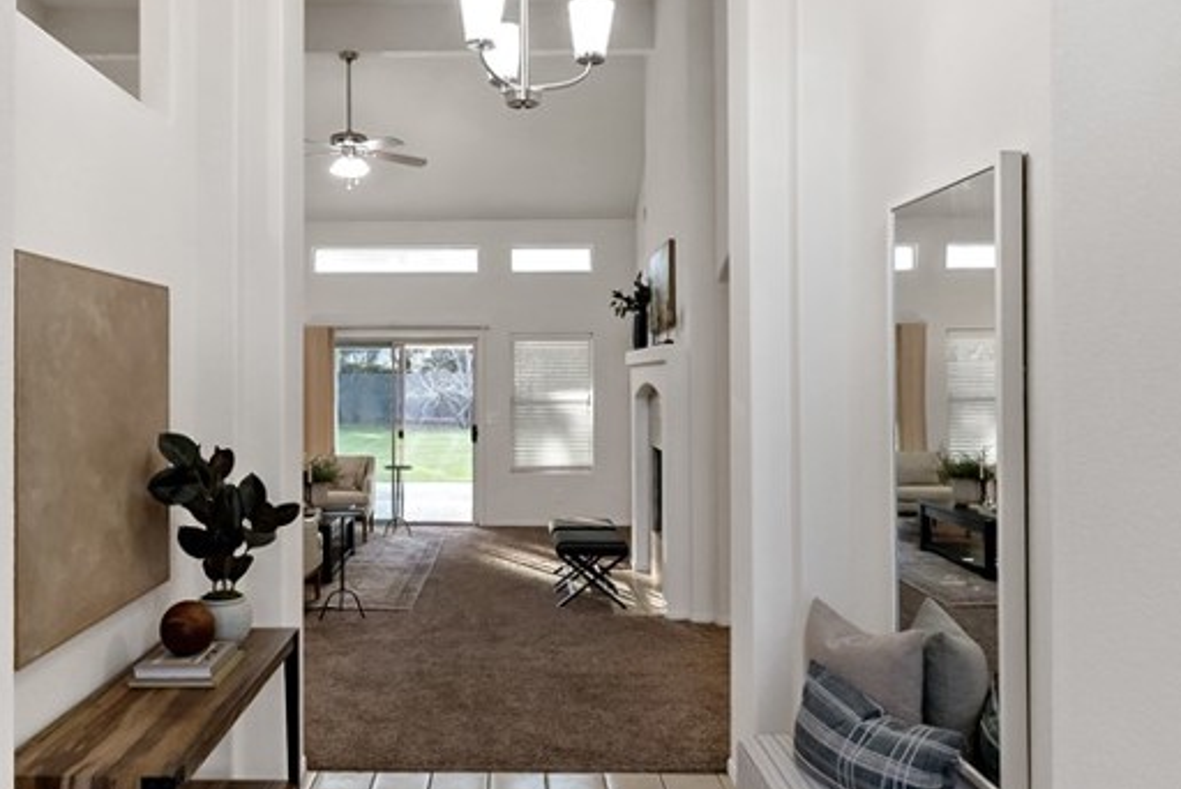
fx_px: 919
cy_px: 354
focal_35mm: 28
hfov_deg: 65.1
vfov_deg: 46.4
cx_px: 496
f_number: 4
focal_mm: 14
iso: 1250
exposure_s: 1/160
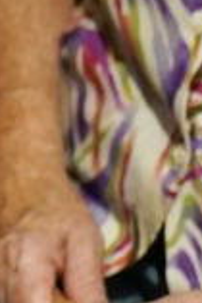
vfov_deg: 4.4
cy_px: -614
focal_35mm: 449
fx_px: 3770
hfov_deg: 2.9
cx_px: -693
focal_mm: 44
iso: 2000
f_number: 2.8
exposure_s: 1/80
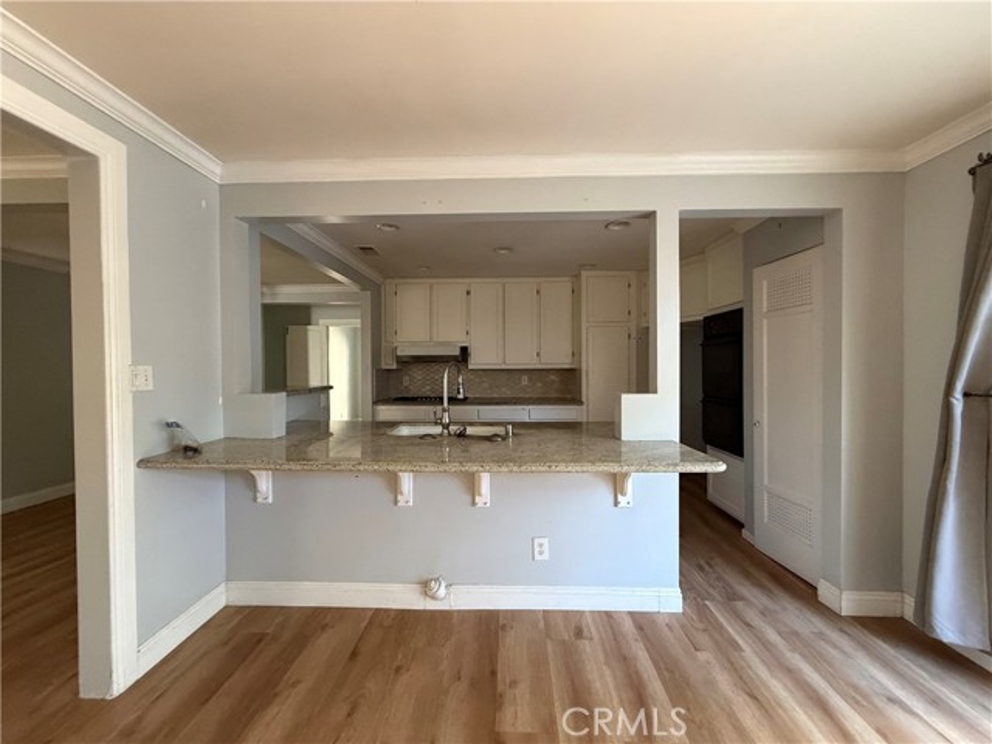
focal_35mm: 14
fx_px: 401
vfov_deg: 85.7
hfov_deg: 102.1
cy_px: 372
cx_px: 496
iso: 500
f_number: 2.2
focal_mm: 2.22
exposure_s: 1/60
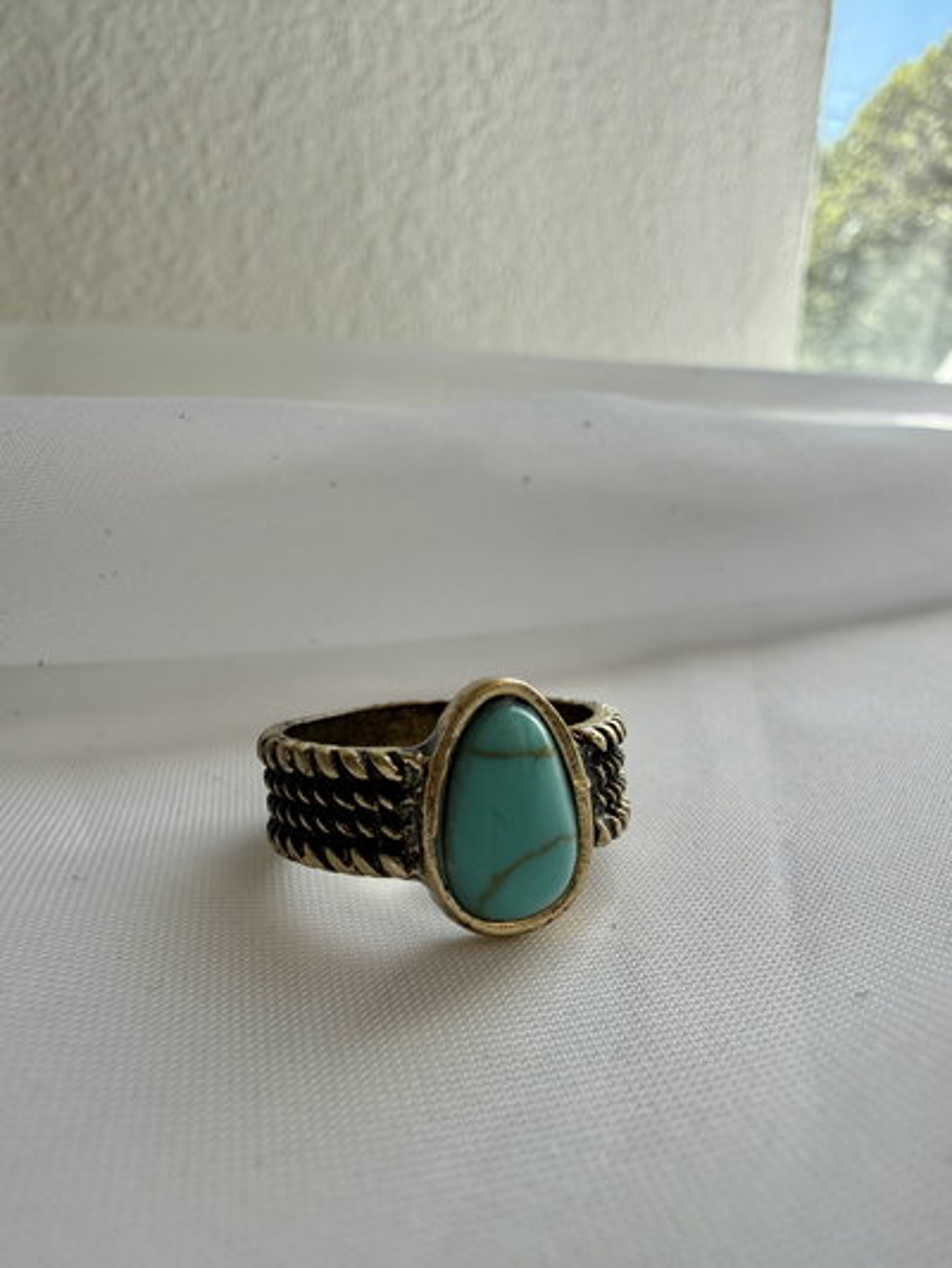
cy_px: 634
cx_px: 476
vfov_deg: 71.6
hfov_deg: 56.8
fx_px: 880
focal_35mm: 24
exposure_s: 1/284
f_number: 2.2
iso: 40
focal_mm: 2.22
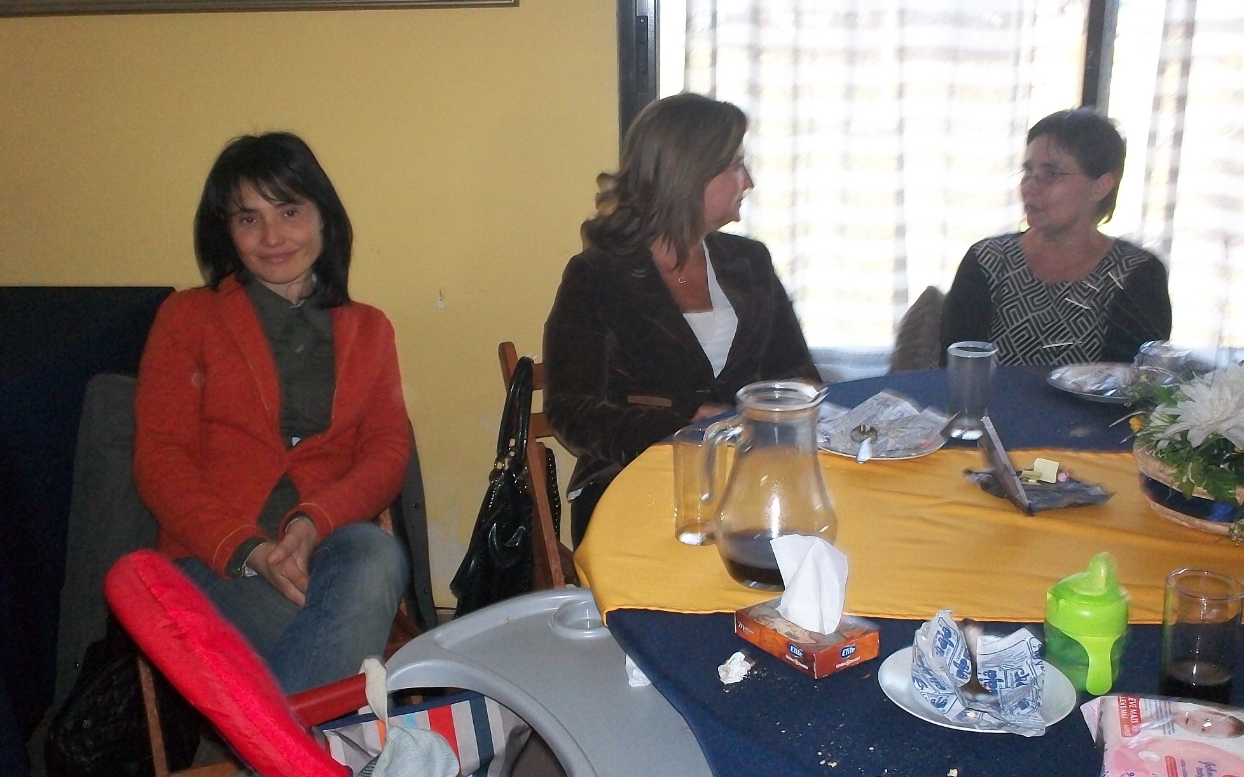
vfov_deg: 31.2
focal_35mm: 41
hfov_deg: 48.2
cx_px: 617
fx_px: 1390
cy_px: 411
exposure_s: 1/30
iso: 250
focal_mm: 6.3
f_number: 4.5
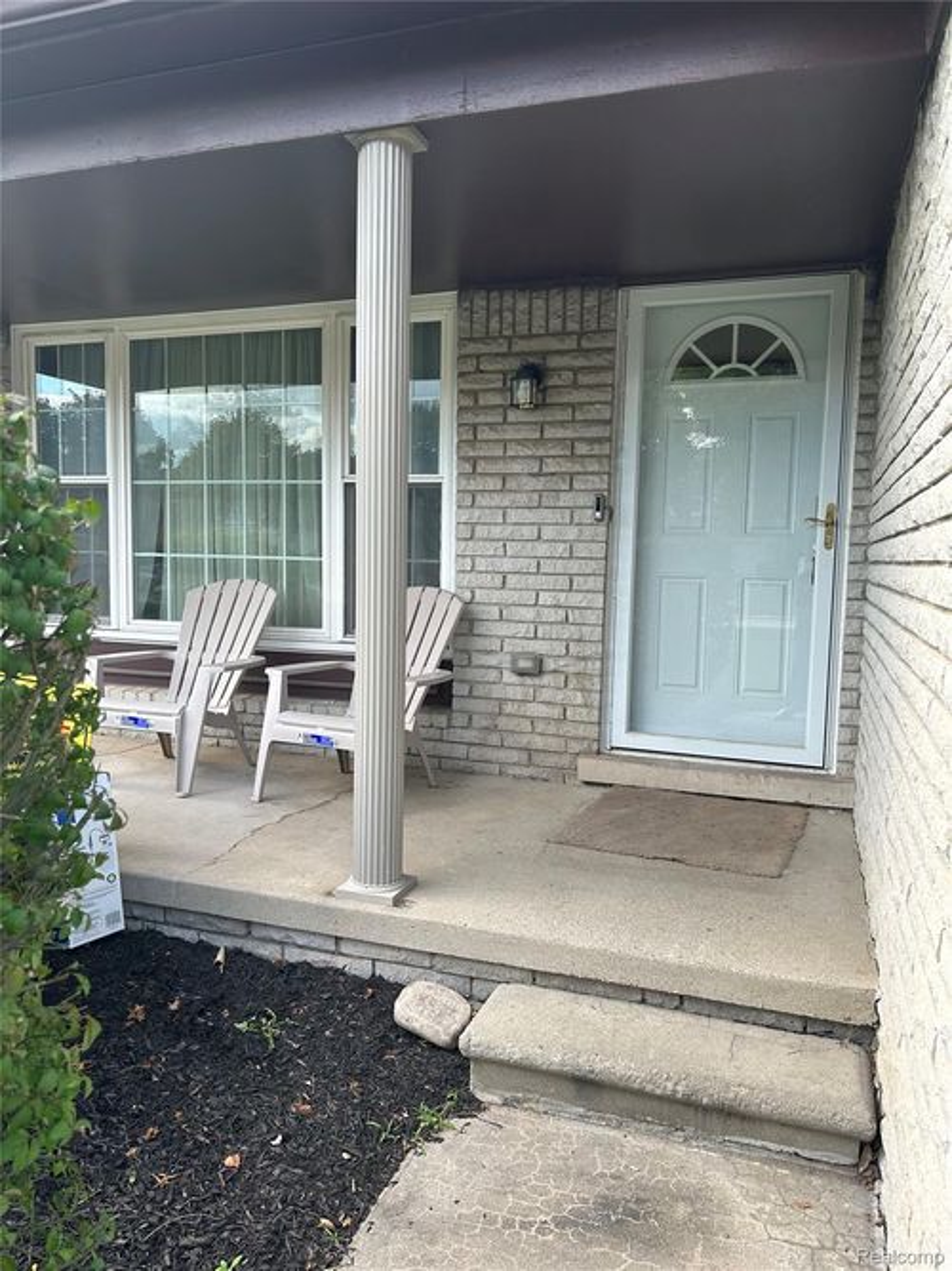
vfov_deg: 67.3
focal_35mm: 26
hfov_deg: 53.0
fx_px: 954
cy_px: 636
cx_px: 476
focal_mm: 5.7
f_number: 1.5
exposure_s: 1/389
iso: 50
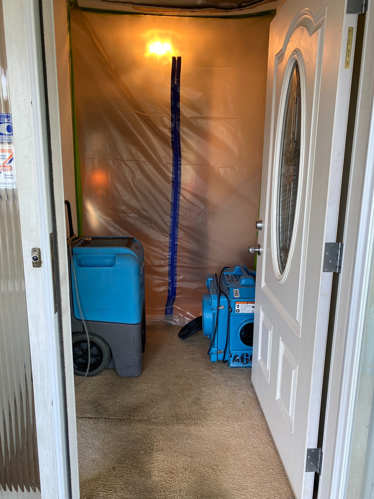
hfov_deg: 53.1
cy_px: 250
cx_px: 187
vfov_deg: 67.3
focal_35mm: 26
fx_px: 375
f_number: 1.8
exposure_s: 1/60
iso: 100
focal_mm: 4.25
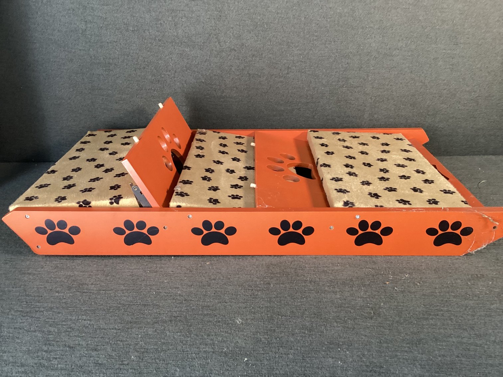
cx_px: 252
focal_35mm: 31
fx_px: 450
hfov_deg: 58.3
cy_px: 188
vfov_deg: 45.4
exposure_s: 1/60
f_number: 2.4
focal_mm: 3.3
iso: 200
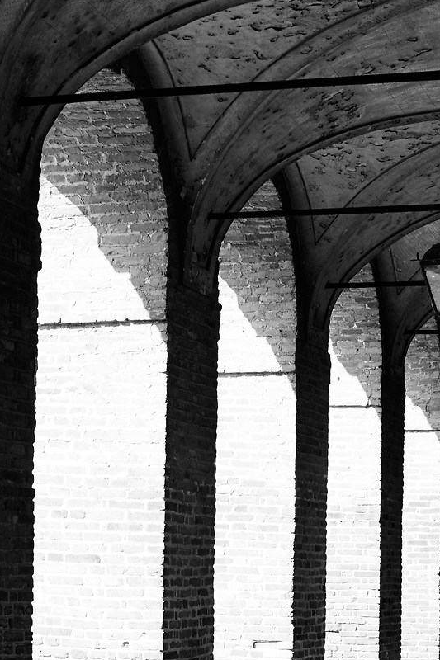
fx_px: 1926
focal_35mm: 105
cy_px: 578
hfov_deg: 13.0
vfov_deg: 19.2
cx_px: 316
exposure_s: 1/100
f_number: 5.6
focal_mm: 35
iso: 100
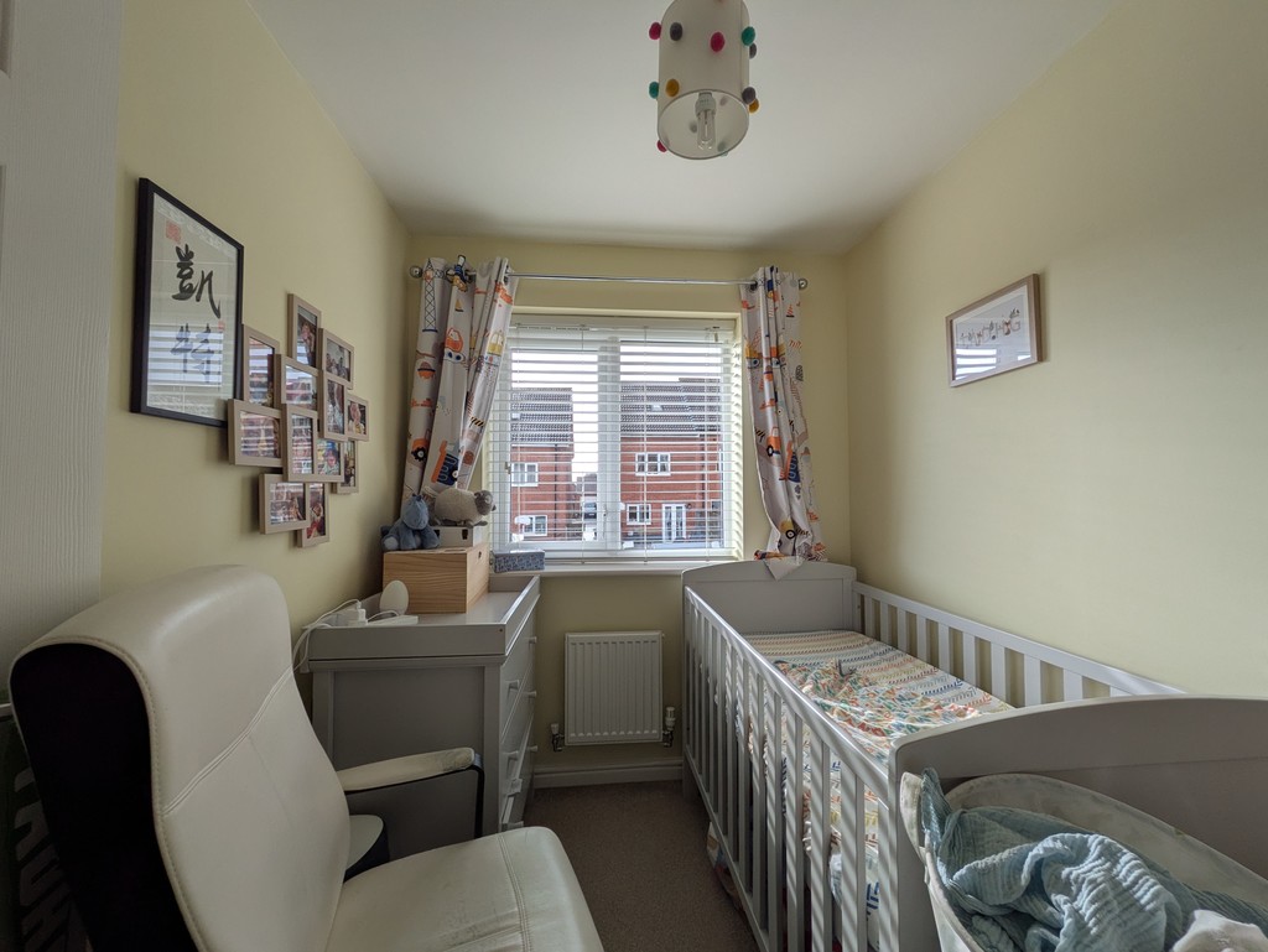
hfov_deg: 102.0
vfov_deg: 85.7
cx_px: 634
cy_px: 476
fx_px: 513
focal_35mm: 14
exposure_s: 1/164
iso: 44
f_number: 2.2
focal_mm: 1.83
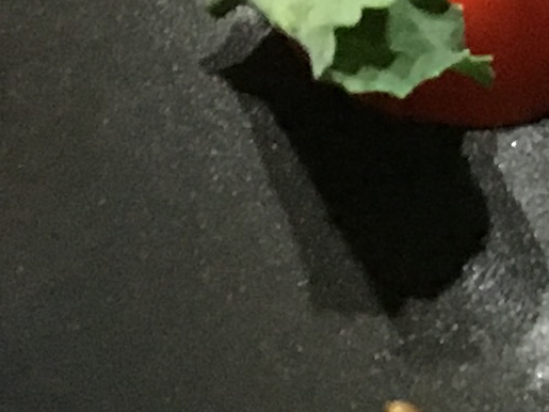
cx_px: 1233
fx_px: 3599
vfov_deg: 6.1
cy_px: -757
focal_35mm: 227
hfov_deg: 8.1
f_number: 2.2
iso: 200
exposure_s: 1/17
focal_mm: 4.15
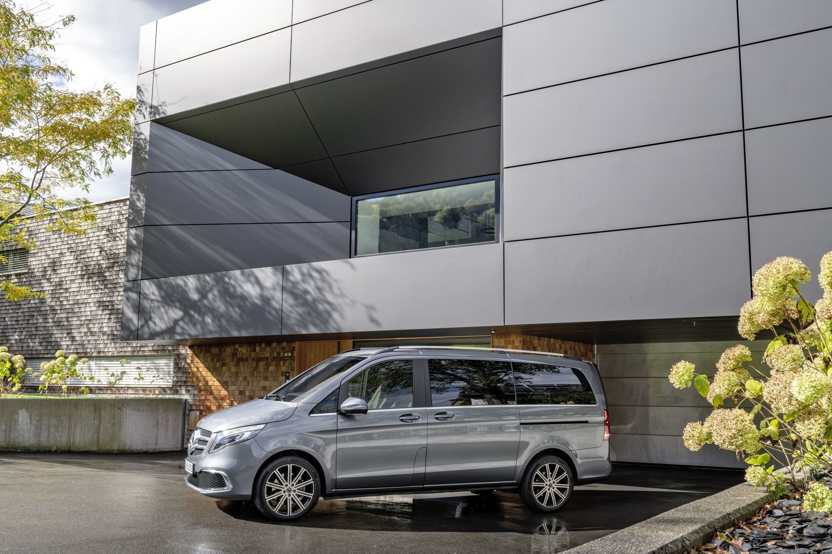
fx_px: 809
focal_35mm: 35
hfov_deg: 54.4
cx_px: 416
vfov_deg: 37.9
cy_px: 277
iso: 200
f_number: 11
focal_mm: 35
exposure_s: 1/200
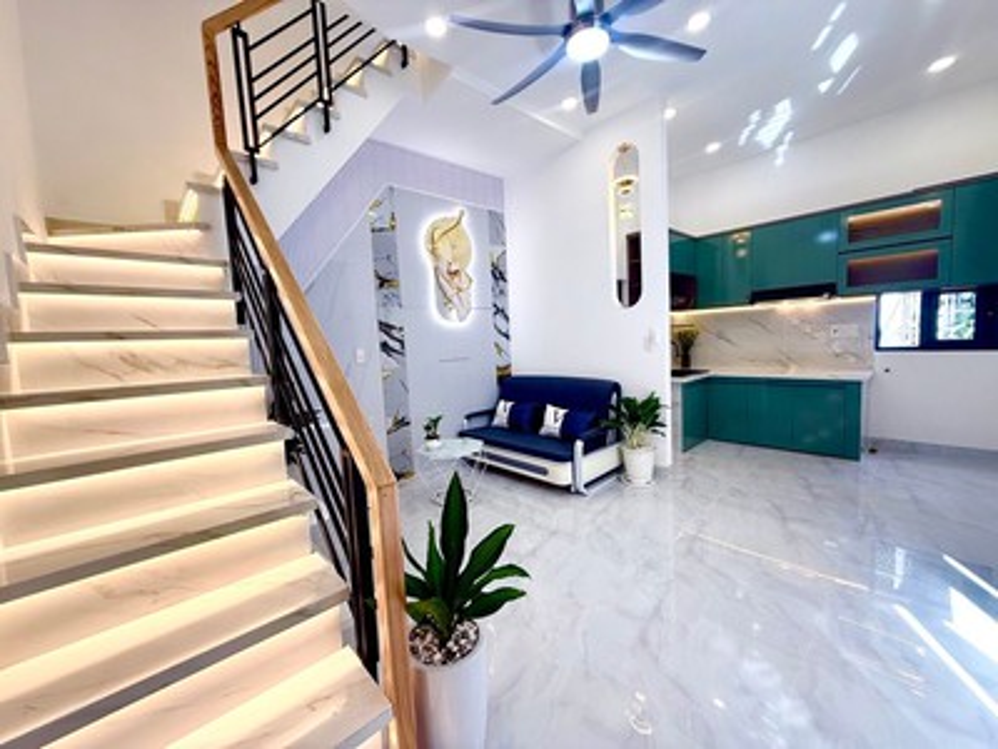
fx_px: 404
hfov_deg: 102.1
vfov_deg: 85.7
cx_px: 499
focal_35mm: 14
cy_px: 374
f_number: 2.2
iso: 64
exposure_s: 1/100
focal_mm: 2.22
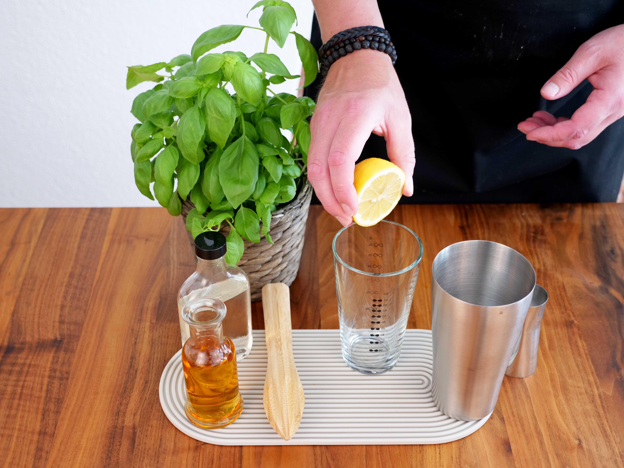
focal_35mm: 52
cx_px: 312
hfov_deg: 36.8
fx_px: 937
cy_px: 234
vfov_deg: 28.0
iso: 500
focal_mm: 26
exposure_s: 1/60
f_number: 2.8
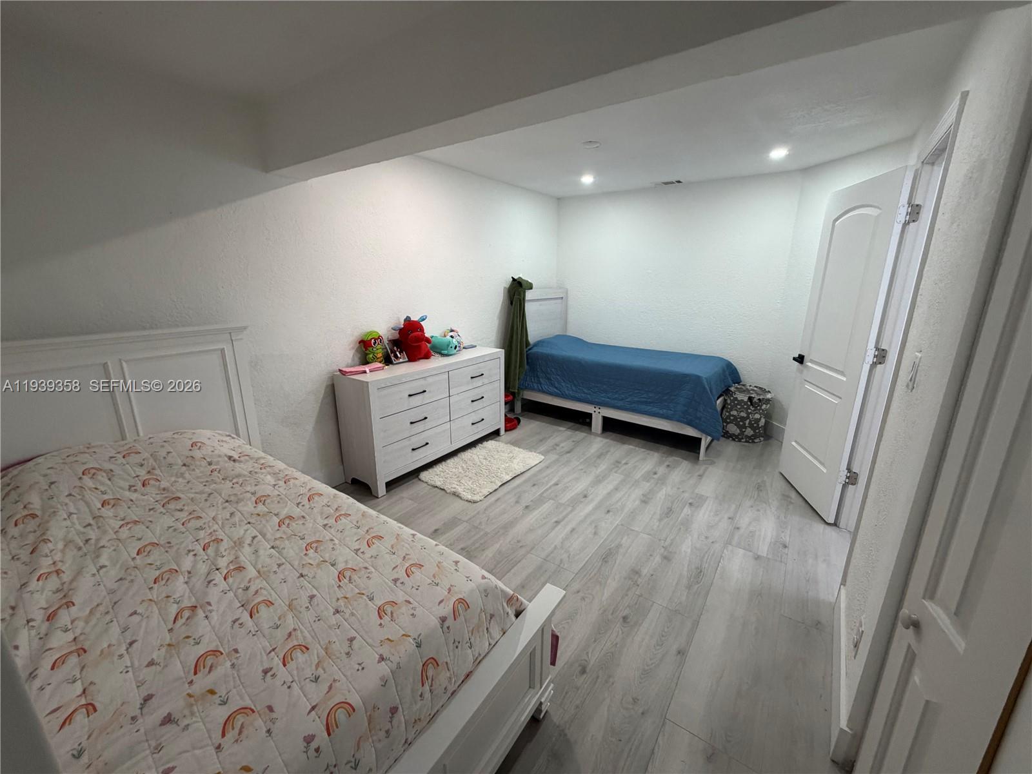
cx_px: 516
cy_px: 387
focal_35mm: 14
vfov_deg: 85.7
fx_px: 417
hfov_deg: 102.1
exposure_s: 1/120
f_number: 2.2
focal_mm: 2.22
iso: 250
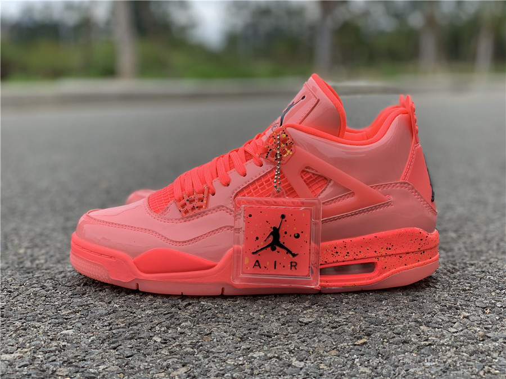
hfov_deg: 36.8
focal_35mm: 52
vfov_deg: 28.0
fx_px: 760
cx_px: 253
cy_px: 190
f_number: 2.4
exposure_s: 1/122
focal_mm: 6
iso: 32
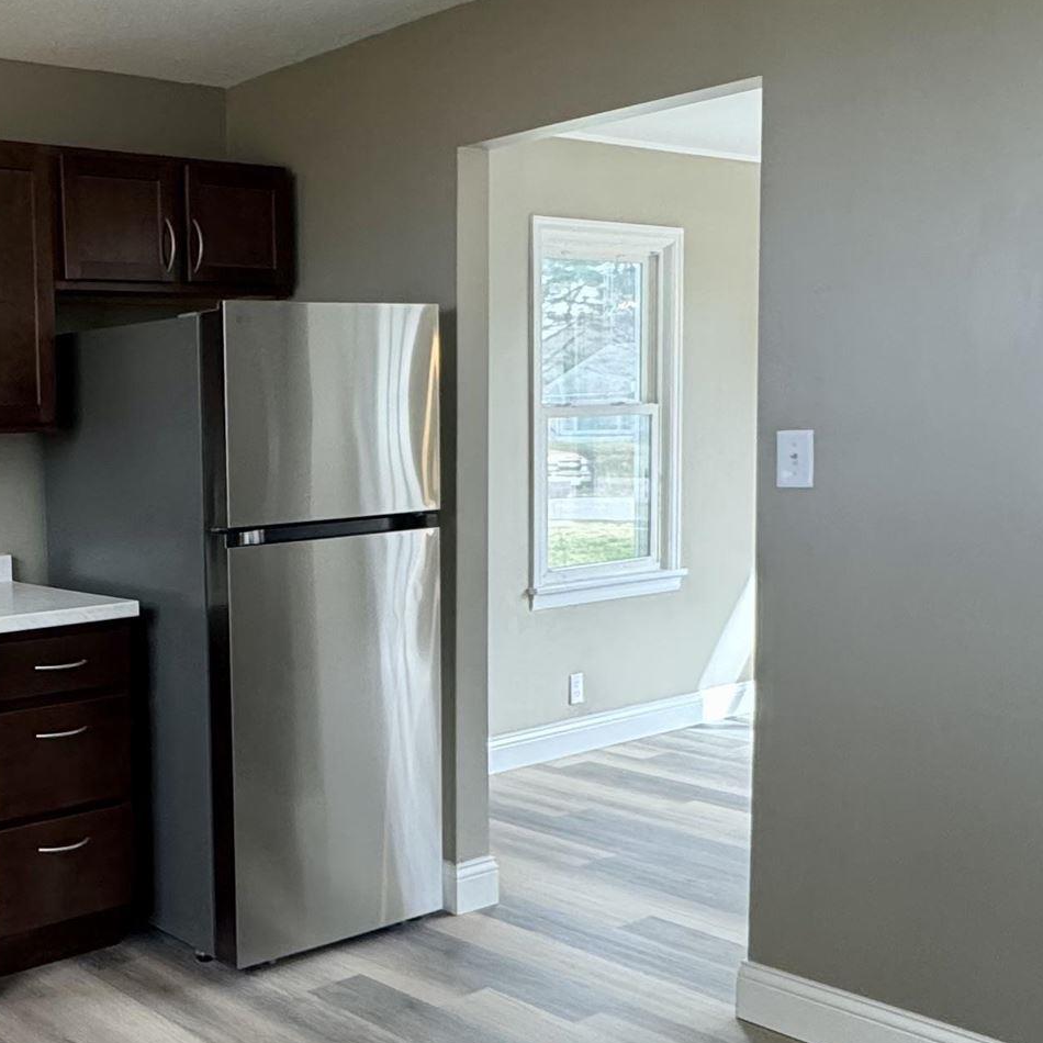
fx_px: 1364
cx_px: 25
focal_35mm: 40
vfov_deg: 41.8
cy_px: 549
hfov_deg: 37.8
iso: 250
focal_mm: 2.22
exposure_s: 1/120
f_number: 2.2
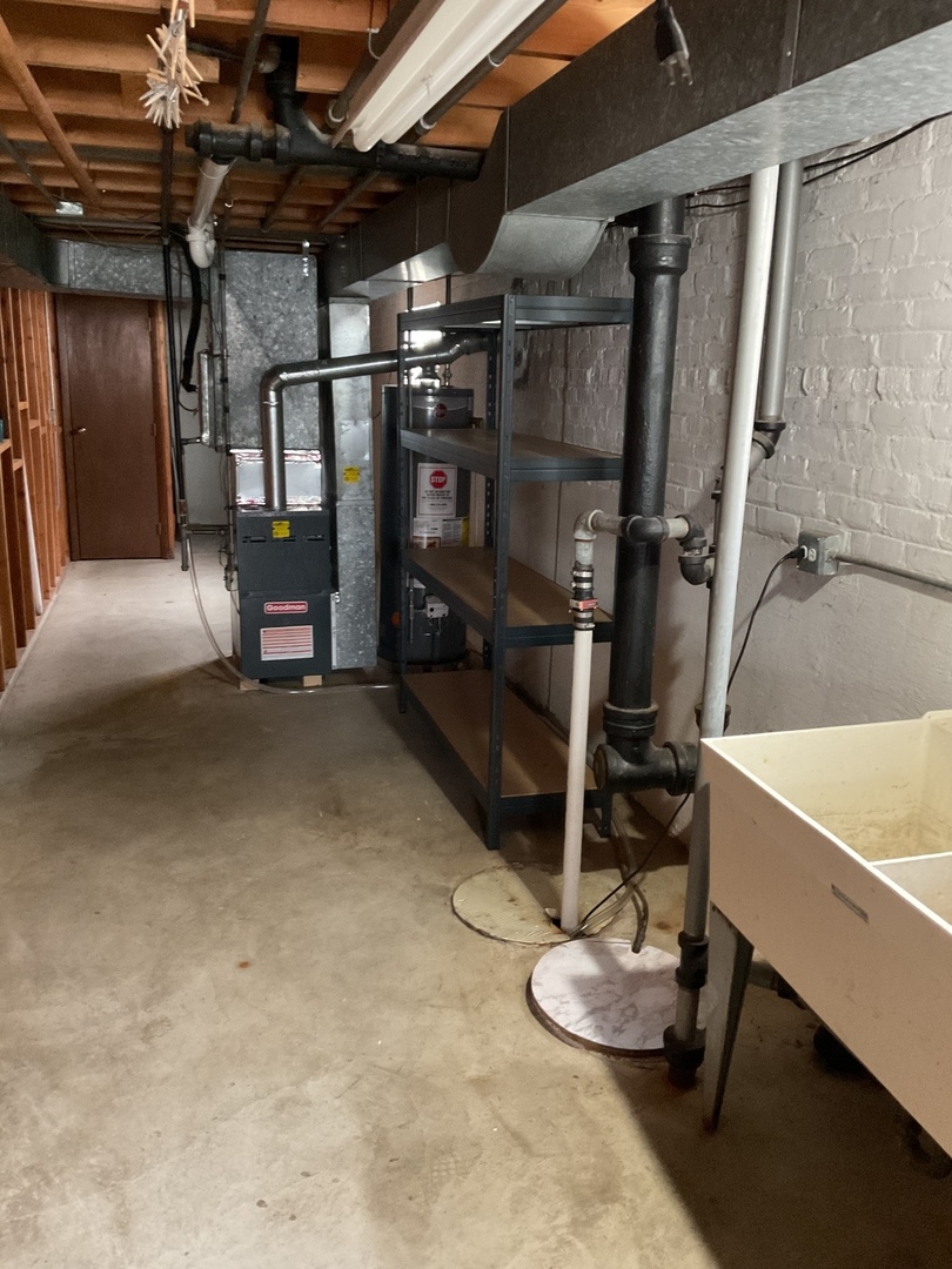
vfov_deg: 61.7
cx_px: 476
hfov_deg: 48.2
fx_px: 1063
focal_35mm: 29
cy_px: 634
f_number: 1.8
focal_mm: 3
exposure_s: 1/30
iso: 400
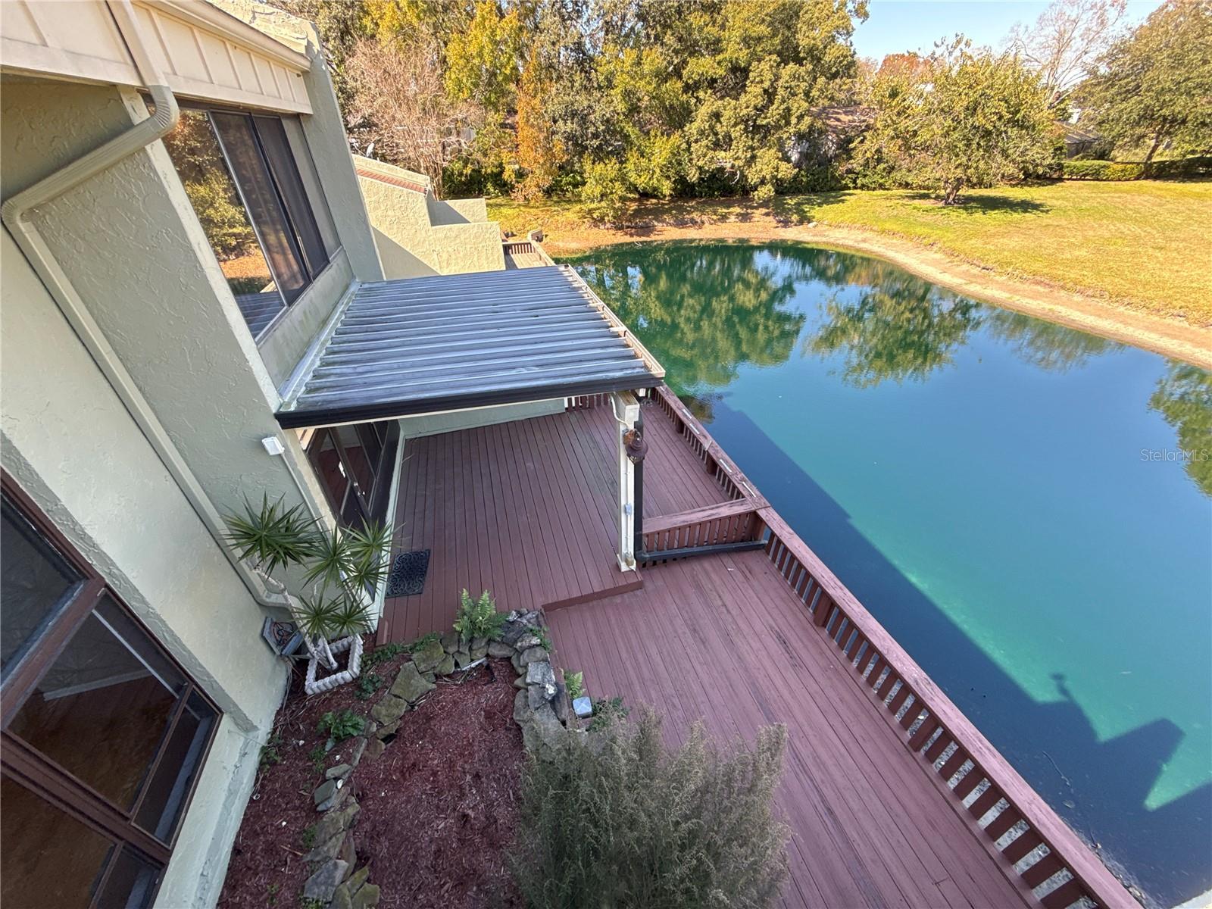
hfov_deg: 102.1
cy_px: 454
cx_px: 606
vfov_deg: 85.7
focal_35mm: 14
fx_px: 490
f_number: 2.2
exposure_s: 1/169
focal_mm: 2.22
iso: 64
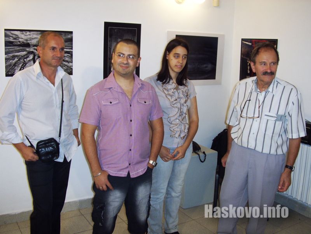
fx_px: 270
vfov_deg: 46.8
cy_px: 117
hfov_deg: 60.0
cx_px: 156
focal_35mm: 30
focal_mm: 5.8
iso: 141
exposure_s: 1/30
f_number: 2.9
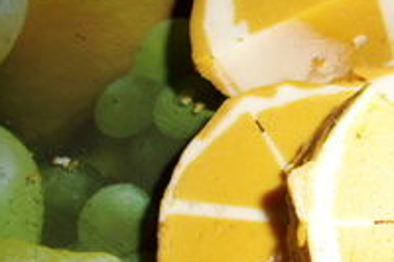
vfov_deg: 18.2
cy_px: 132
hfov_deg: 25.0
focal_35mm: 75
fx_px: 820
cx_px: 437
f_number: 2.9
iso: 80
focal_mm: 5.7
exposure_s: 1/40
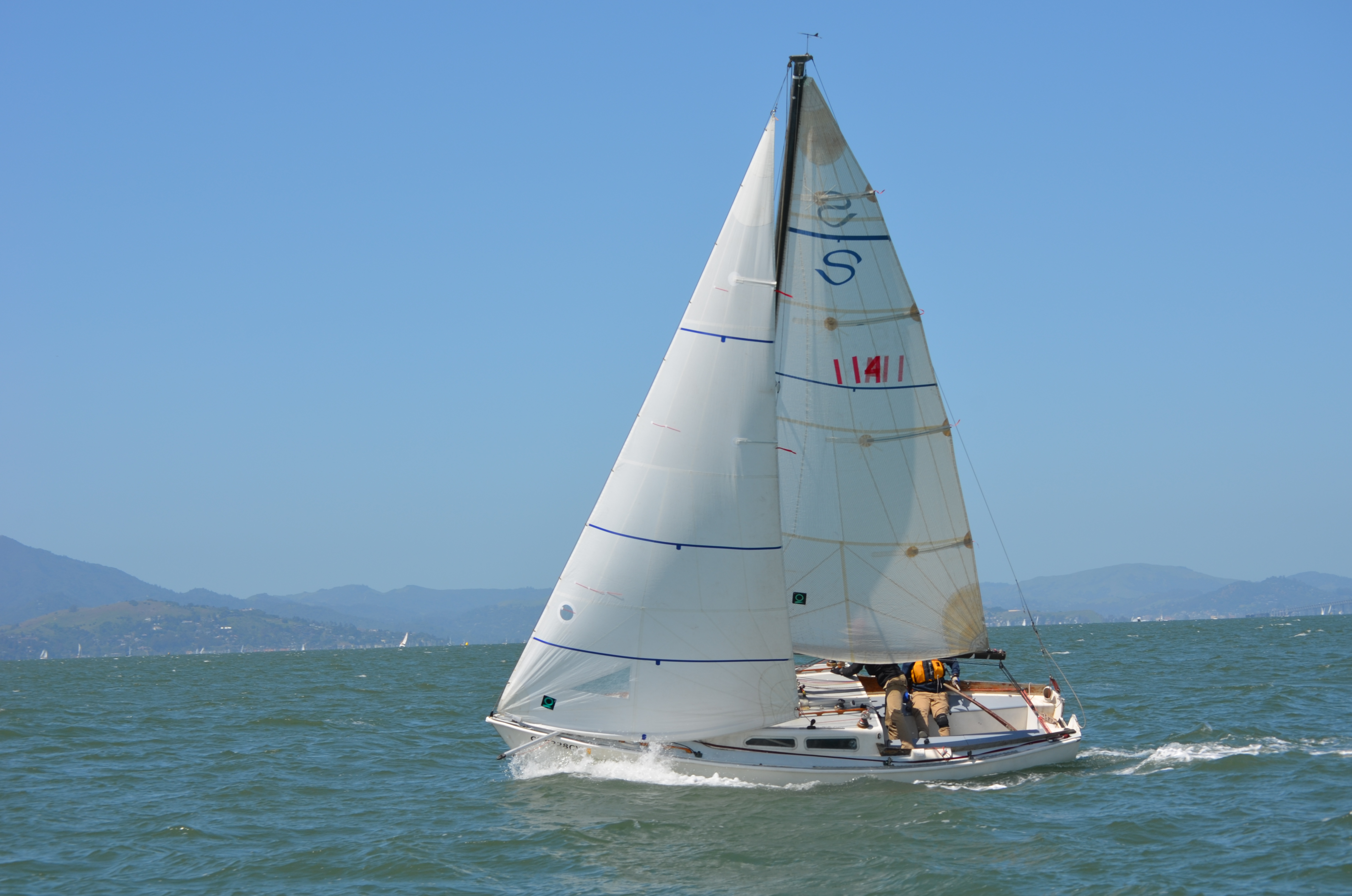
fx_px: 3485
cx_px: 676
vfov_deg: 14.6
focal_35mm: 93
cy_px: 448
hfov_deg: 22.0
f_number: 9
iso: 100
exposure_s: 1/320
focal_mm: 62
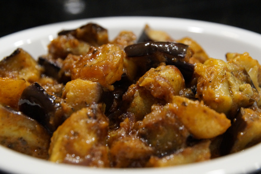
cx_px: 130
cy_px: 87
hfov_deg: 29.9
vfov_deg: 20.1
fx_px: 489
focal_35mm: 68
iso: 3200
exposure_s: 1/80
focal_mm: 45
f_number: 4
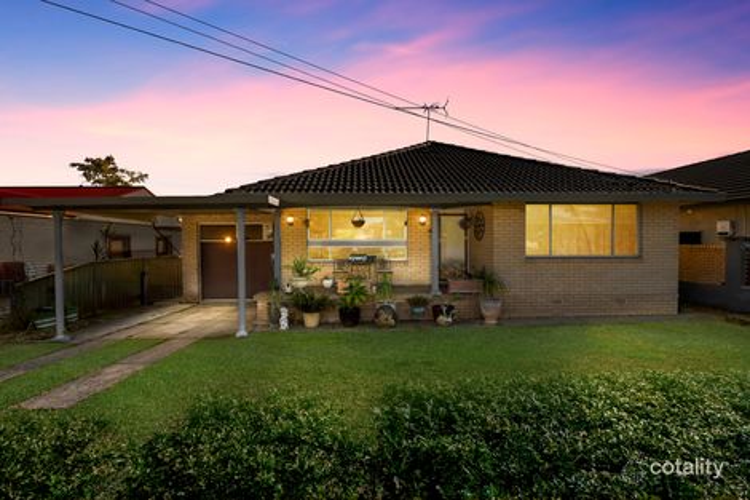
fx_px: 333
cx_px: 375
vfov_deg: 73.7
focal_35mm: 16
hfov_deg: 96.8
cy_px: 250
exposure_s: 1/40
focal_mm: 16
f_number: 11
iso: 400
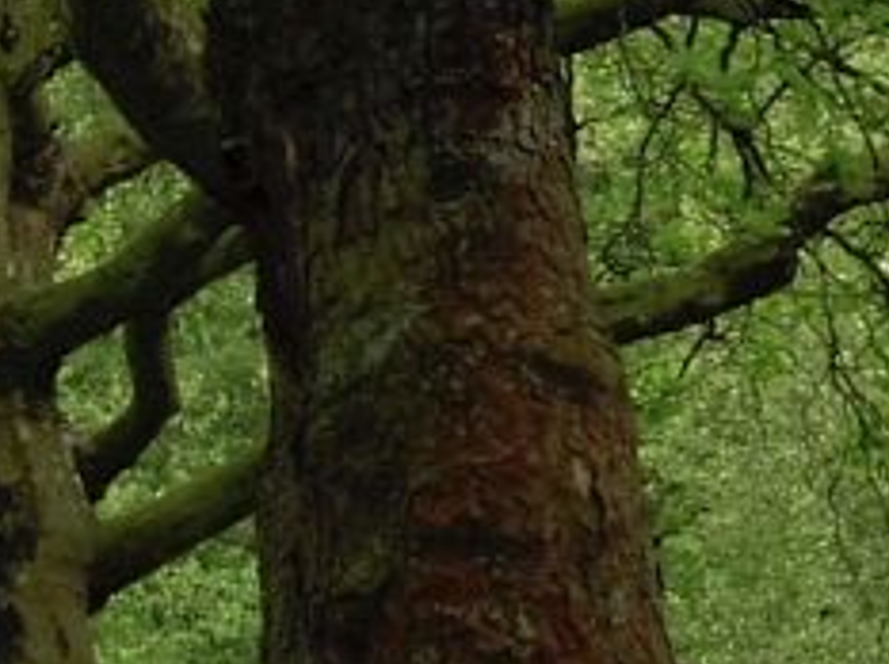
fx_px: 13770
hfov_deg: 3.7
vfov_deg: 2.8
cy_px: 645
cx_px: -817
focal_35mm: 537
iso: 200
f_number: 6.3
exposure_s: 1/100
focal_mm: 21.8
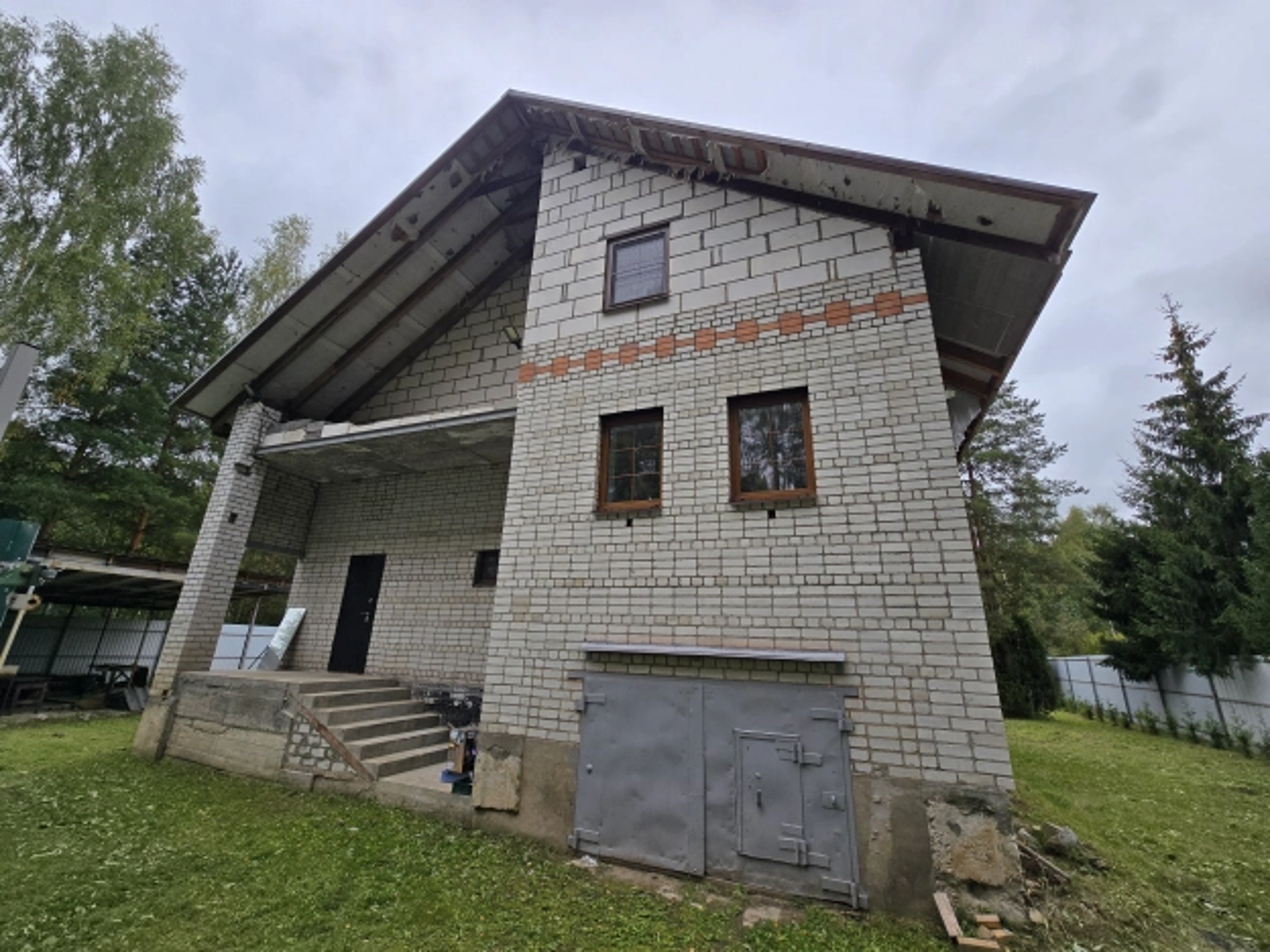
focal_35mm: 13
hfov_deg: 106.2
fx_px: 477
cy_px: 476
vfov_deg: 89.9
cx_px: 635
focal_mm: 2.2
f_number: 2.2
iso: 50
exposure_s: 1/1053
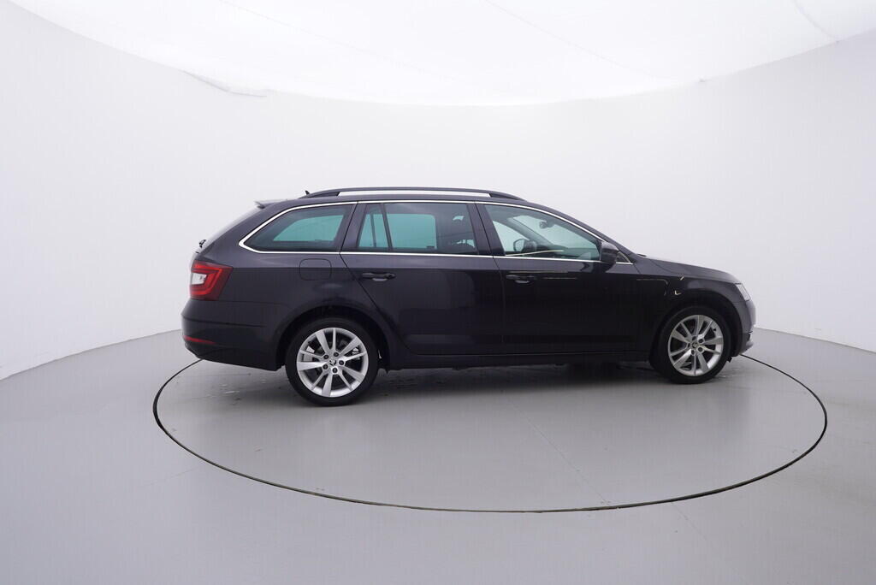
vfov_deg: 56.2
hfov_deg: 77.3
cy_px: 292
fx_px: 548
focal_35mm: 22
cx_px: 438
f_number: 5
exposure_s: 1/80
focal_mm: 15
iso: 200
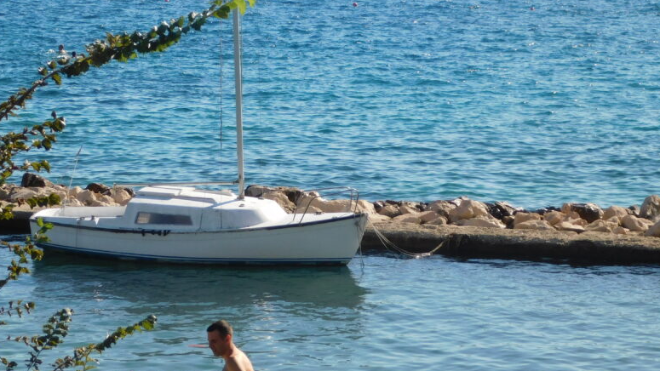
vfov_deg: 9.2
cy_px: 98
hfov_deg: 16.4
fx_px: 2293
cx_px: 250
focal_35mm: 131
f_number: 4.5
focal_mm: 16.1
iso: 125
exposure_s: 1/640
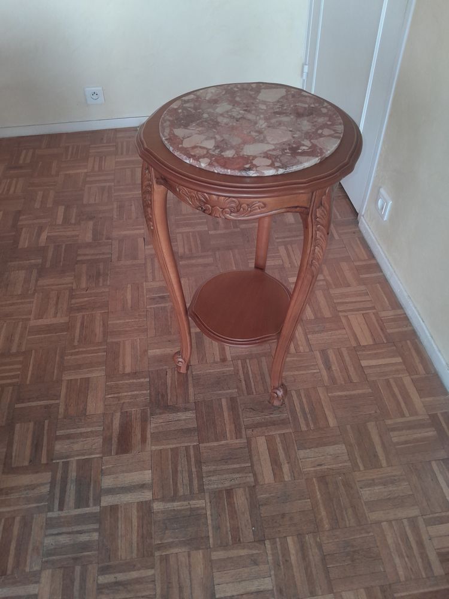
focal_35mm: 26
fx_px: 450
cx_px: 224
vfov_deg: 67.3
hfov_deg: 53.1
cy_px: 300
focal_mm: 3.98
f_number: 1.8
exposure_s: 1/50
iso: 250
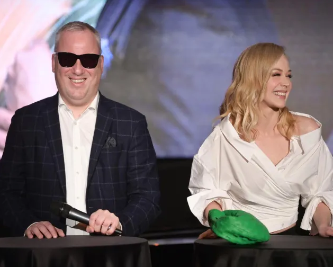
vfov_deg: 7.6
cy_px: 133
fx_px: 2012
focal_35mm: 204
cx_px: 199
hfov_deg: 9.5
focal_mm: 180
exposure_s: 1/160
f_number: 2.8
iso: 1250
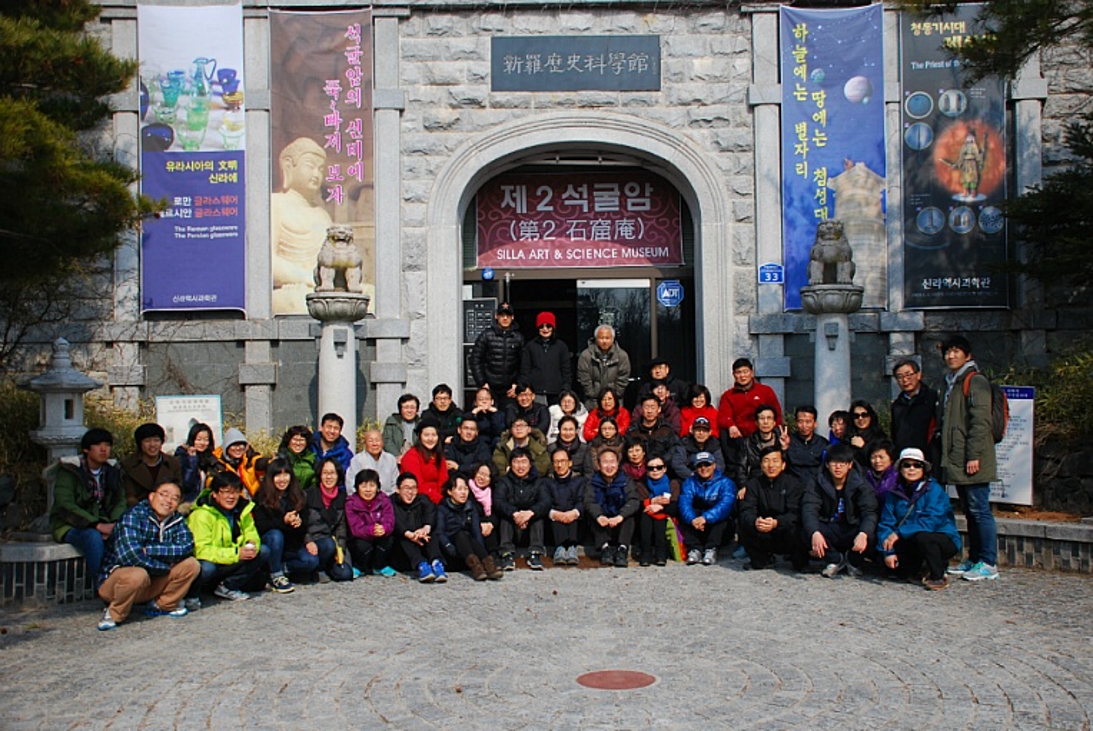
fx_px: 1003
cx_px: 546
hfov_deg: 57.2
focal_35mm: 33
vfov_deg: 40.1
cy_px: 366
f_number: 4
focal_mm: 22
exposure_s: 1/1000
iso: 160
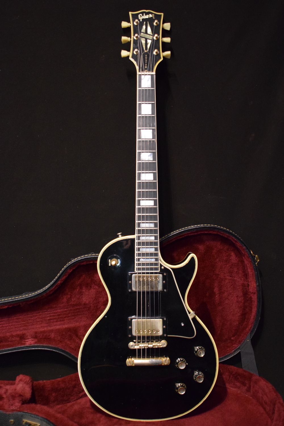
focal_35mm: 40
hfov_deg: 33.0
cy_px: 213
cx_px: 142
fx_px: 479
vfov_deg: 47.9
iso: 3200
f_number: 4
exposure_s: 1/20
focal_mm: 27
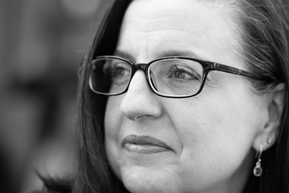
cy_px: 100
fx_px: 940
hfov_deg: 17.5
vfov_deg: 11.7
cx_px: 130
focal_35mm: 117
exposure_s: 1/250
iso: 400
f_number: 4
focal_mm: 105
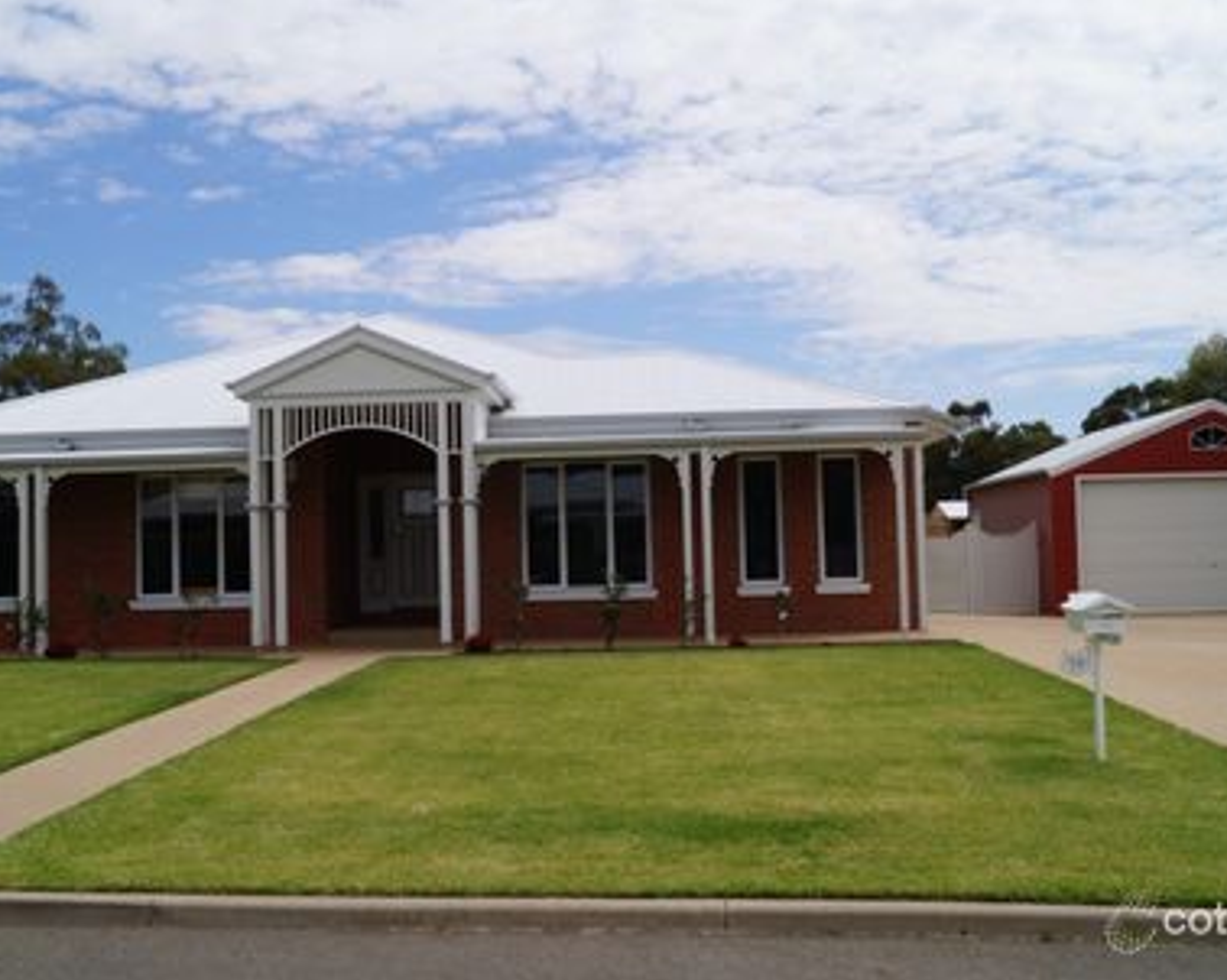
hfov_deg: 51.6
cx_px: 604
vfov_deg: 42.2
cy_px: 479
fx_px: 1270
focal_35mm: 35
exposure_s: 1/200
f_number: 13
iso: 100
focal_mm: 20
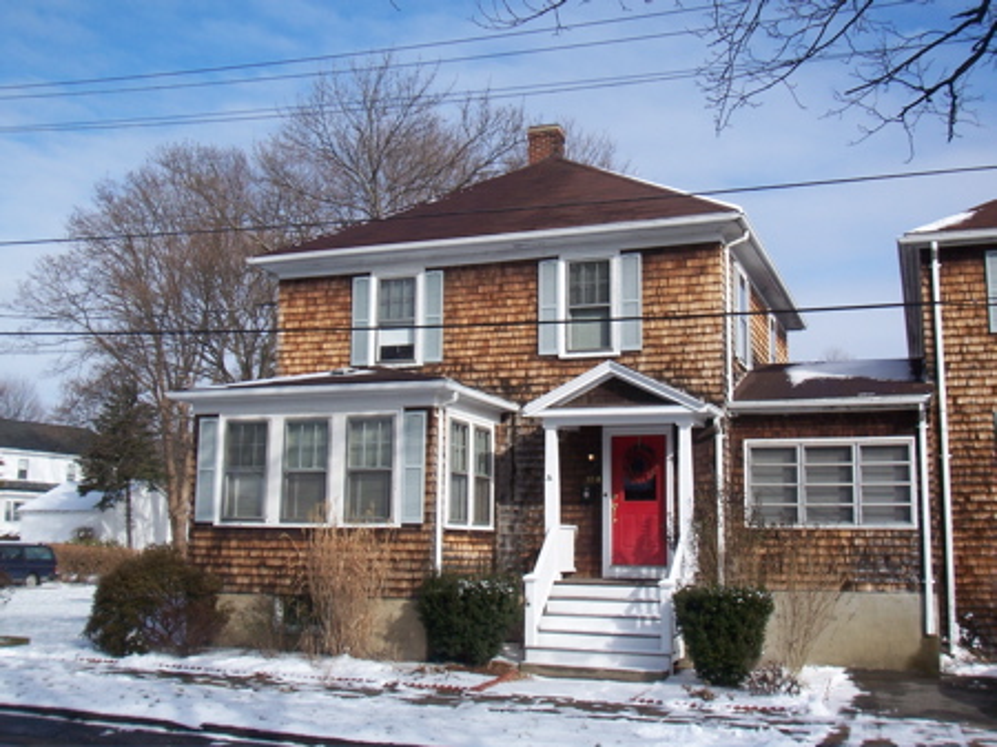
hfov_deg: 47.9
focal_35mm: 39
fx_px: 1123
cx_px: 498
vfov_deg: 36.8
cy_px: 374
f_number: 3.9
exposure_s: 1/640
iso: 64
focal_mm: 6.4
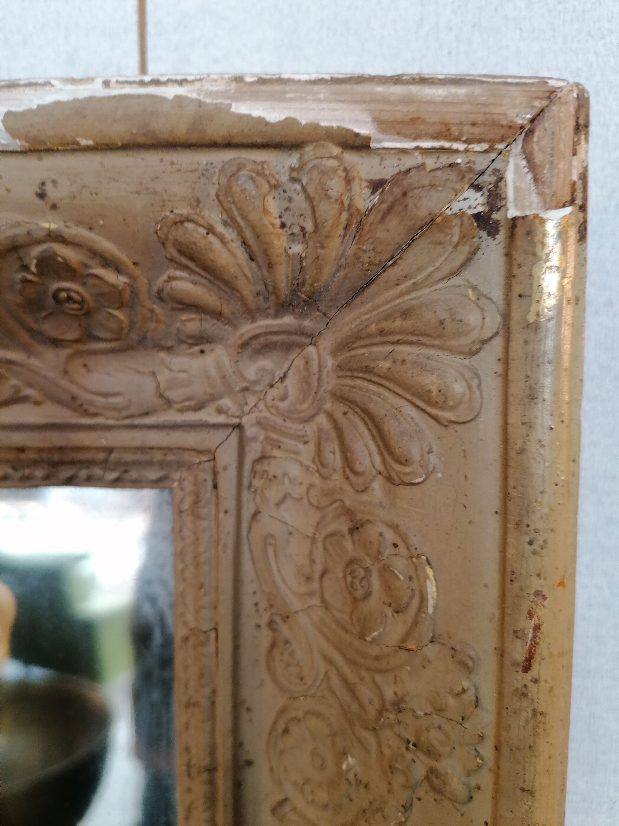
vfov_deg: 65.3
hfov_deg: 51.4
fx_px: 644
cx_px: 310
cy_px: 413
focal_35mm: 27
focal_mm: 4.75
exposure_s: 1/33.3
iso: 160
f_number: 1.8
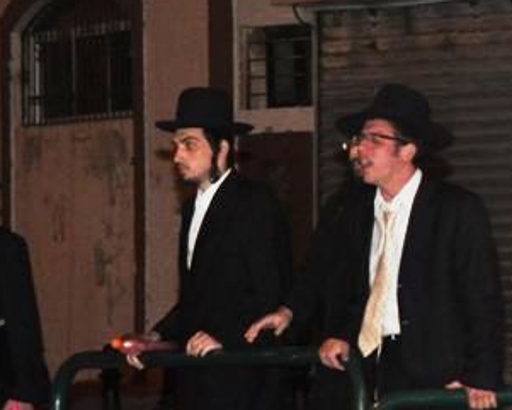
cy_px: 146
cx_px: 646
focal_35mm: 249
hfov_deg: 7.7
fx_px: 3774
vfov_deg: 6.2
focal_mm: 52
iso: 800
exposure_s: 1/60
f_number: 4.8
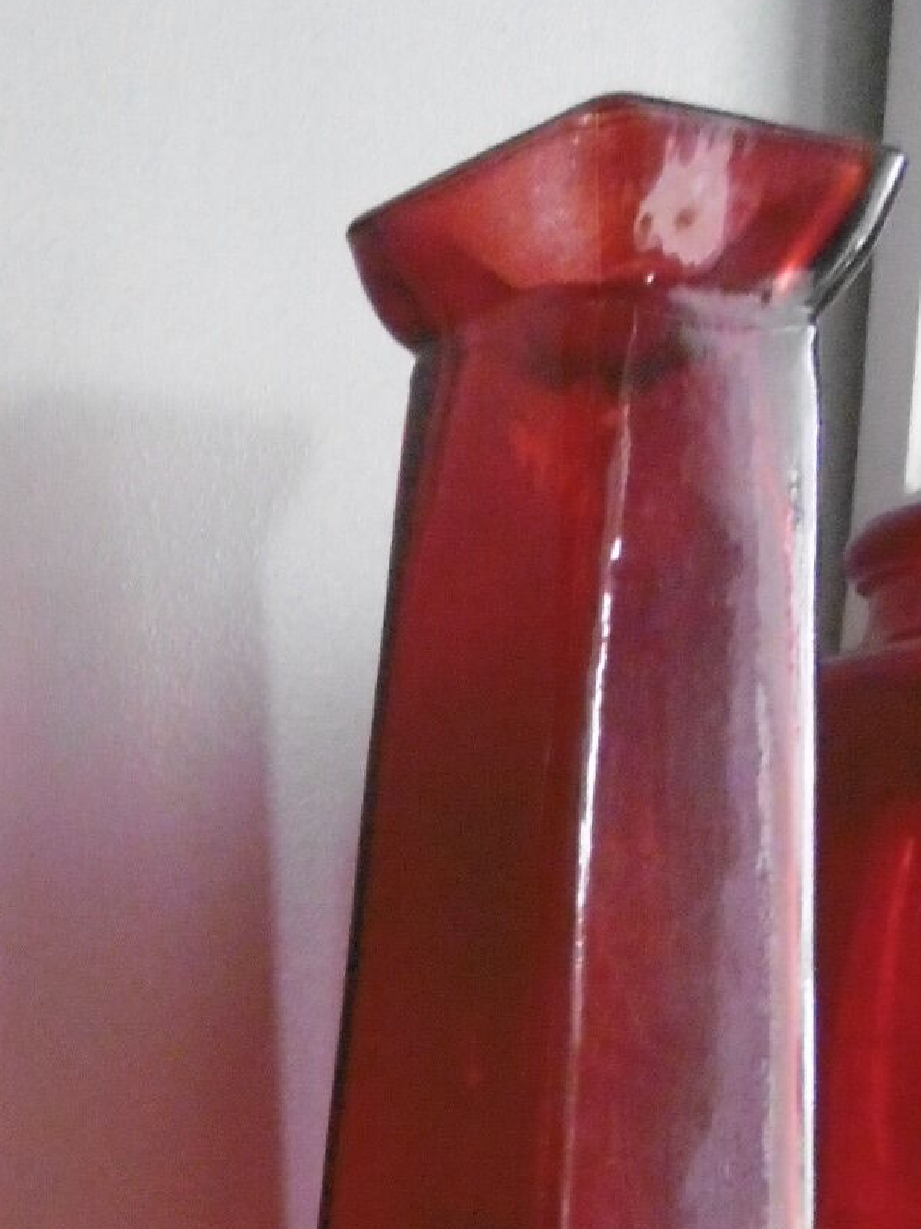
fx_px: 2165
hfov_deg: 22.3
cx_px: -154
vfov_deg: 28.6
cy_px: 1371
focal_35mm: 61
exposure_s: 1/30
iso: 800
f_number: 3.1
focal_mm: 4.3
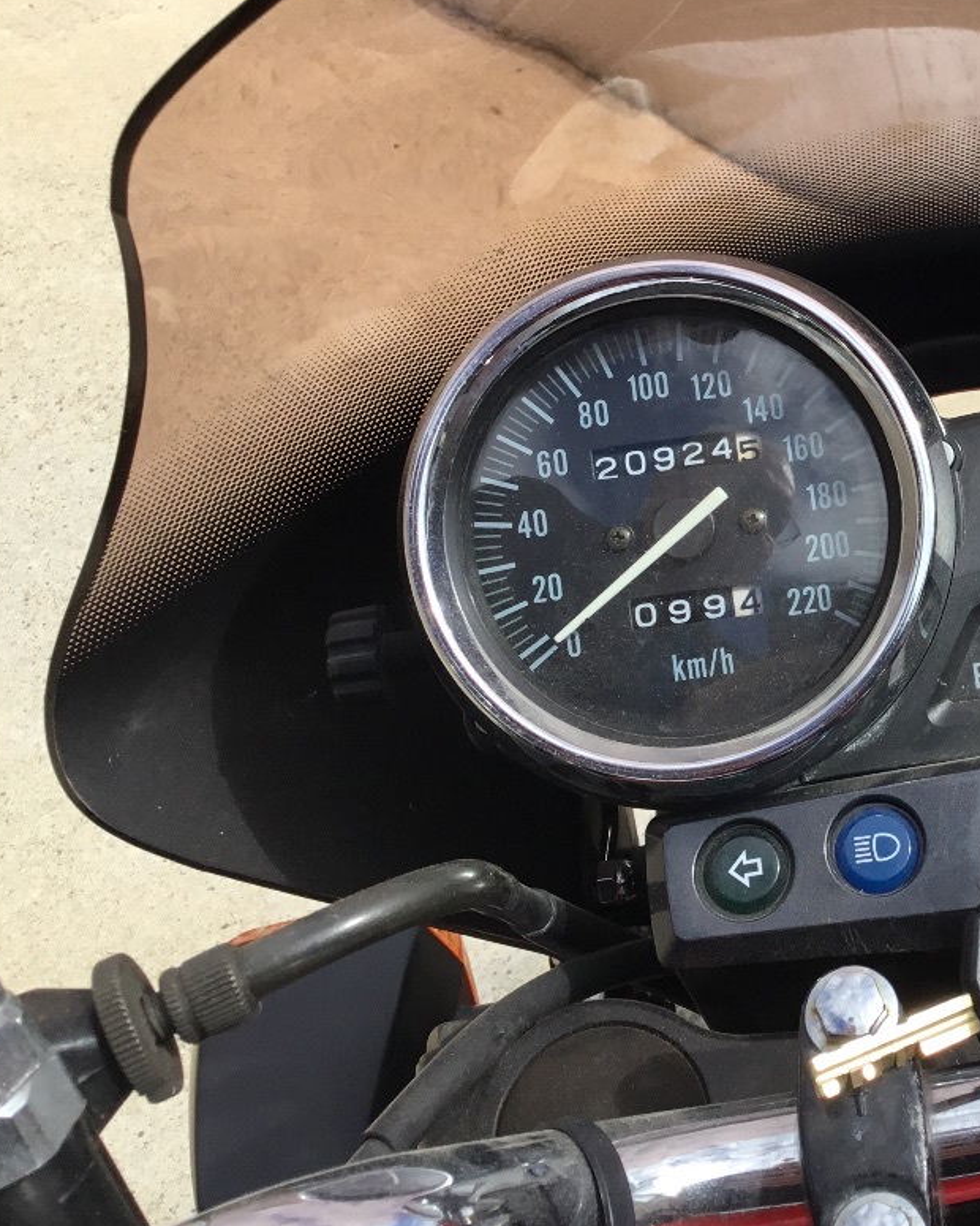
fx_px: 1813
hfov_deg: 28.3
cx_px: 989
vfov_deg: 37.1
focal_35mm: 50
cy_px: 470
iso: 25
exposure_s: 1/1217
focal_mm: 3.3
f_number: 2.4
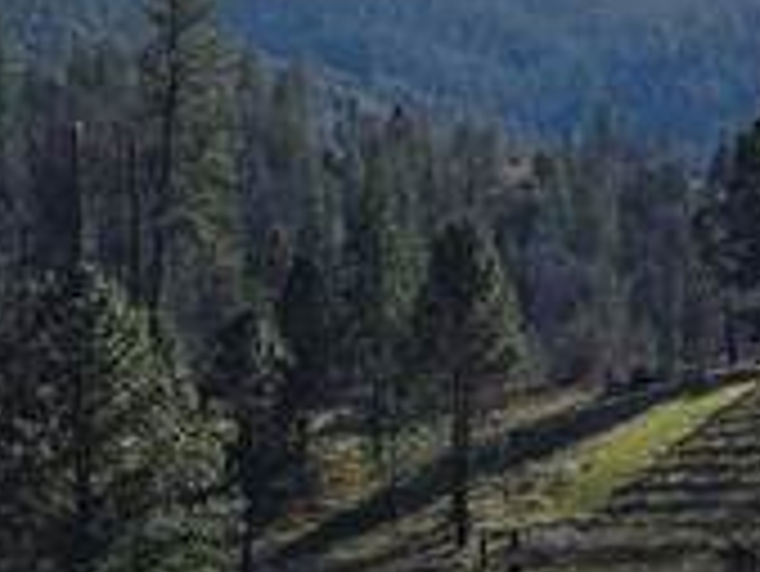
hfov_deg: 11.0
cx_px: 1079
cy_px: -59
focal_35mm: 174
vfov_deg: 8.5
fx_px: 3823
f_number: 1.7
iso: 12
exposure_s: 1/1300
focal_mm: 6.3
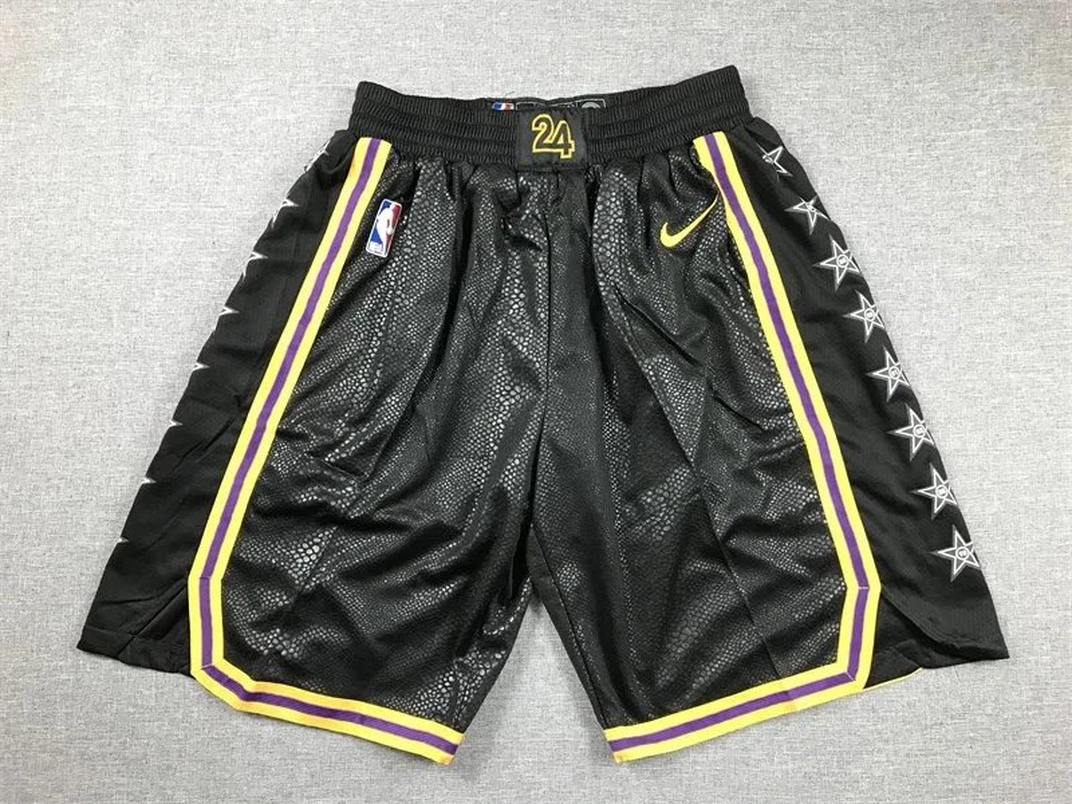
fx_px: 867
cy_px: 402
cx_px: 536
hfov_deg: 63.4
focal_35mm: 28
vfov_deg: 49.7
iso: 32
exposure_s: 1/33
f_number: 1.8
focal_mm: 3.99
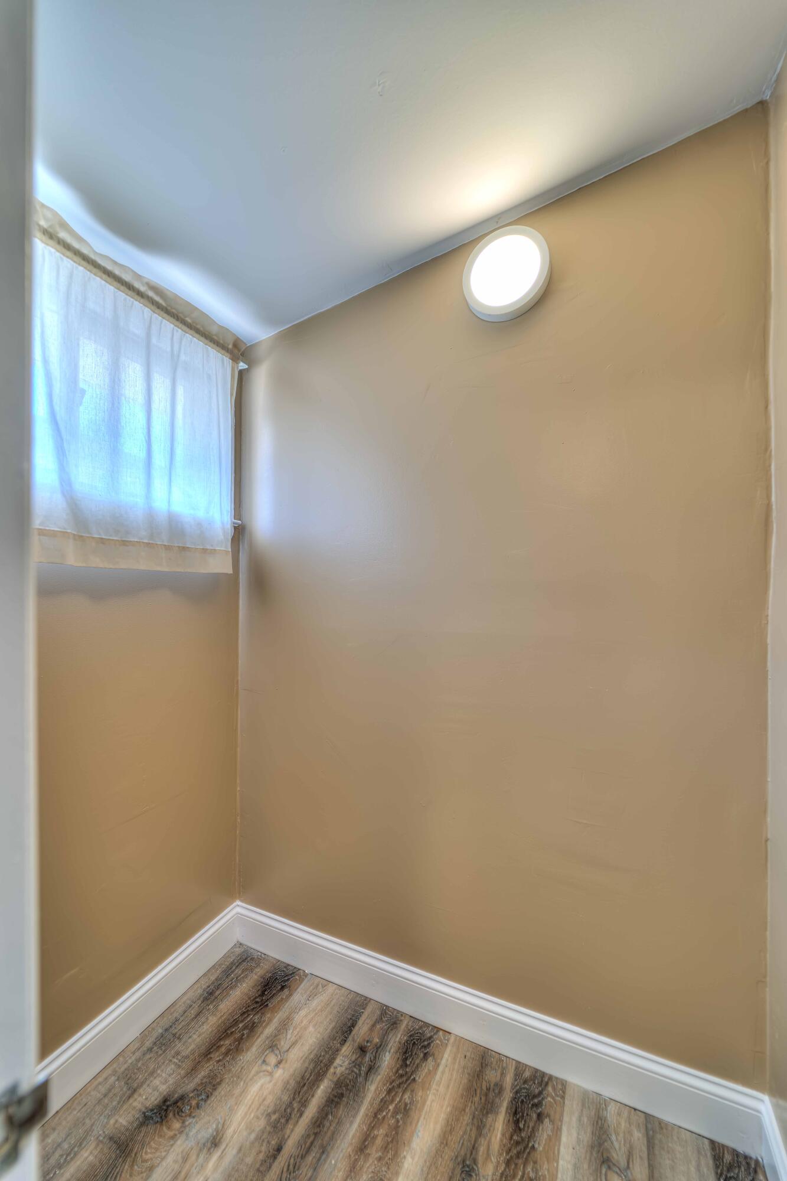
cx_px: 394
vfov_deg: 104.3
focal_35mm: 14
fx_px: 459
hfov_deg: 81.2
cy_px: 590
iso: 200
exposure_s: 1/80
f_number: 3.2
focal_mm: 14
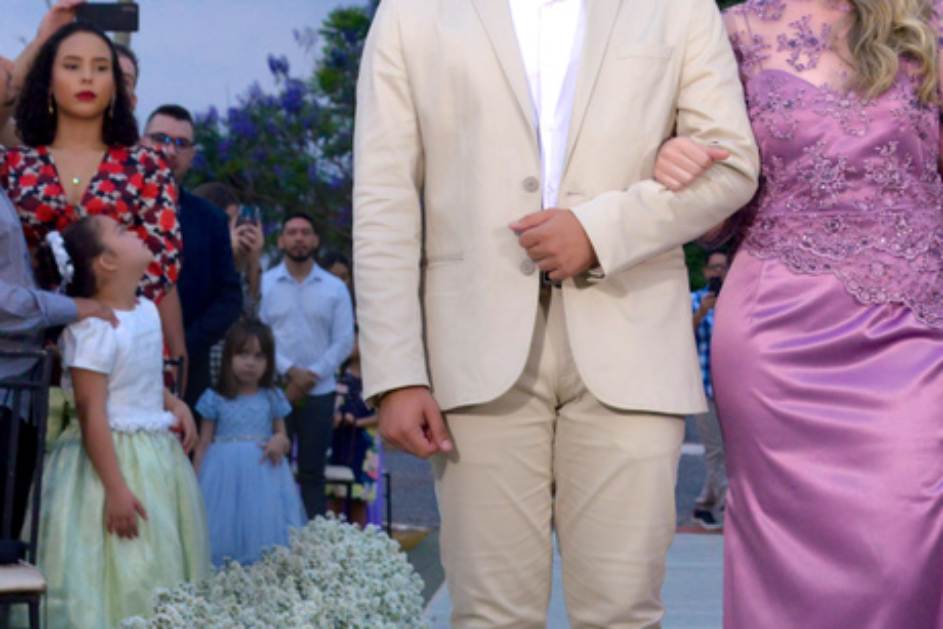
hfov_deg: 17.0
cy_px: 192
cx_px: 633
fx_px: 3144
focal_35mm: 120
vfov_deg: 11.4
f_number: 6.3
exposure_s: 1/250
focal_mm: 46
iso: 2200
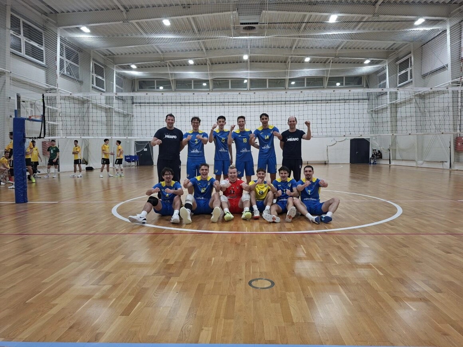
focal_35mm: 23
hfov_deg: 73.9
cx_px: 232
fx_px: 308
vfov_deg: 58.9
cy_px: 174
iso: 200
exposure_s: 1/100
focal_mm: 5.54
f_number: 1.8
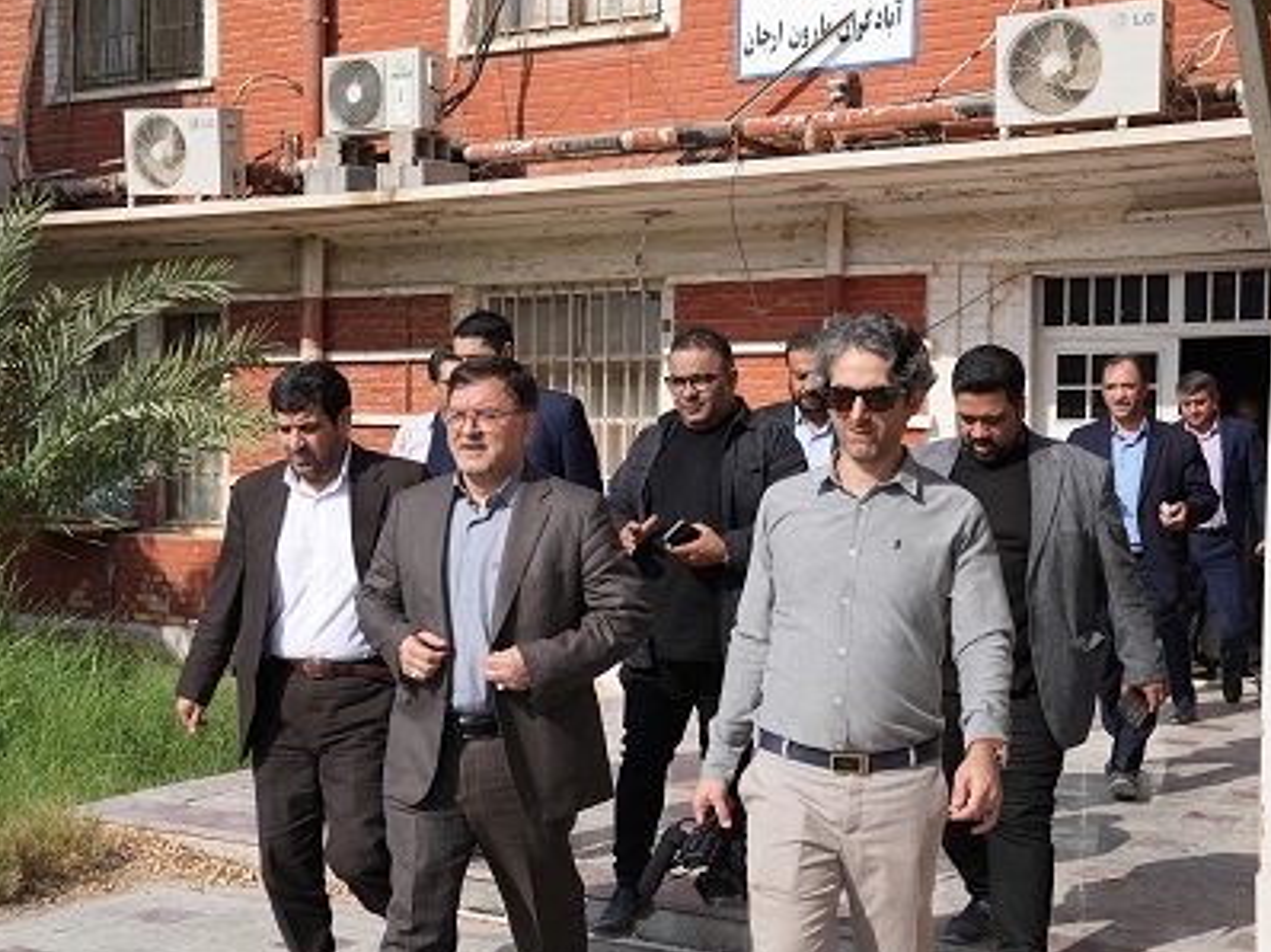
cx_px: 537
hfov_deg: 35.5
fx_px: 1982
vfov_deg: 27.0
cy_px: 489
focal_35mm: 54
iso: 100
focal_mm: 44
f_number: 6.3
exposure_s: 1/400
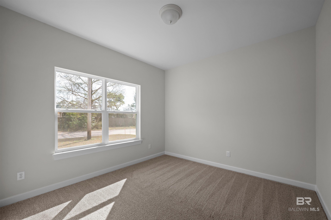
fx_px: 129
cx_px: 166
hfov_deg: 104.3
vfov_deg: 81.1
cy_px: 110
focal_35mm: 14
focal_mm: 14
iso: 400
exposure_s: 1/125
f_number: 9
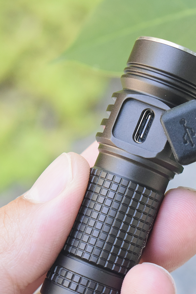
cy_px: 147
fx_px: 1018
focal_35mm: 125
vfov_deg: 16.4
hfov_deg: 11.0
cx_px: 121
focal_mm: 55
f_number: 8
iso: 3200
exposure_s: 1/250
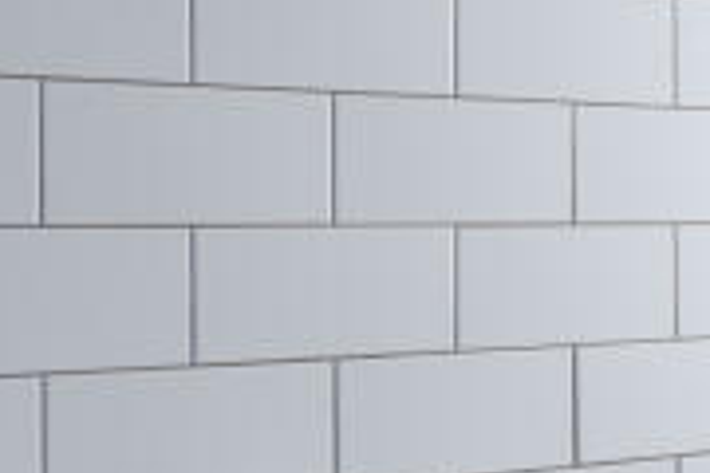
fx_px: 2130
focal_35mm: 108
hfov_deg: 14.4
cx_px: 1566
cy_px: 290
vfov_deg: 12.7
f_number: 9
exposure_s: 1/400
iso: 400
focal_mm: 19
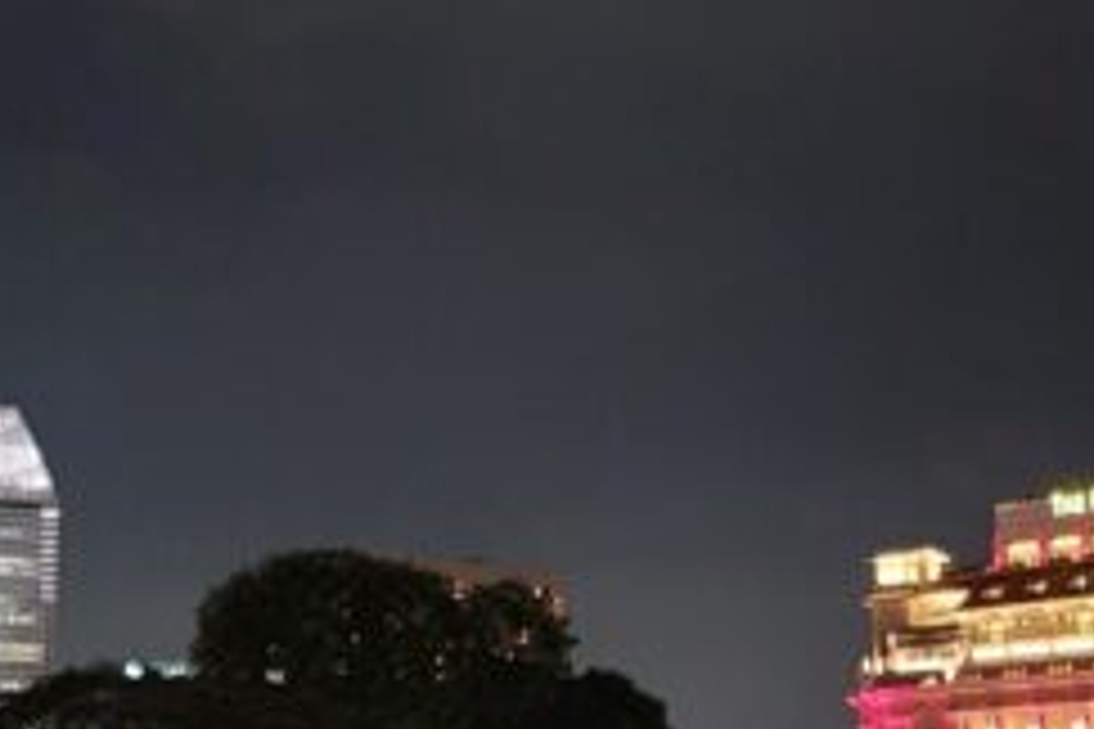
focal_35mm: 101
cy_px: 140
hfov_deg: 20.2
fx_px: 3069
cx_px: 554
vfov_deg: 13.5
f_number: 1.8
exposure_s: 1/25
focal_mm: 6.4
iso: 1250
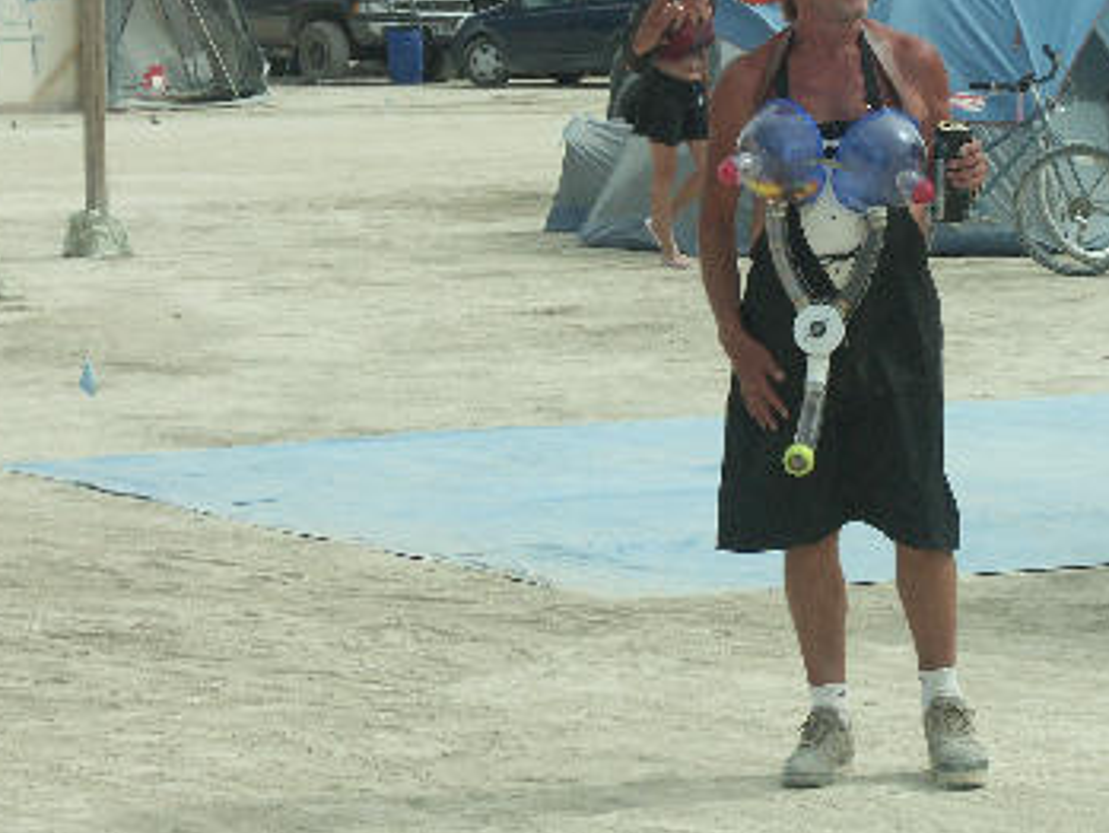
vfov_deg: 8.8
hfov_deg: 11.7
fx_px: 5384
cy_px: 324
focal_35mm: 168
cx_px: 799
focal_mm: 27.33
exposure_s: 1/640
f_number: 7.1
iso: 100
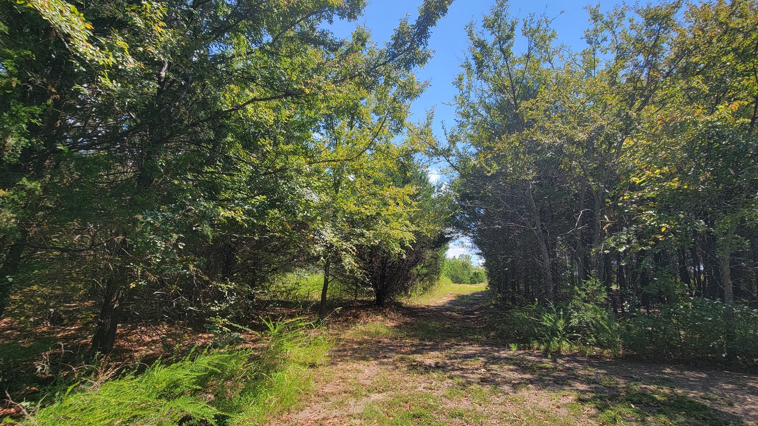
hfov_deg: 103.0
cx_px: 379
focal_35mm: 15
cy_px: 221
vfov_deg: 70.5
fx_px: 302
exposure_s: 1/909
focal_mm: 2.2
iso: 50
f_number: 2.2
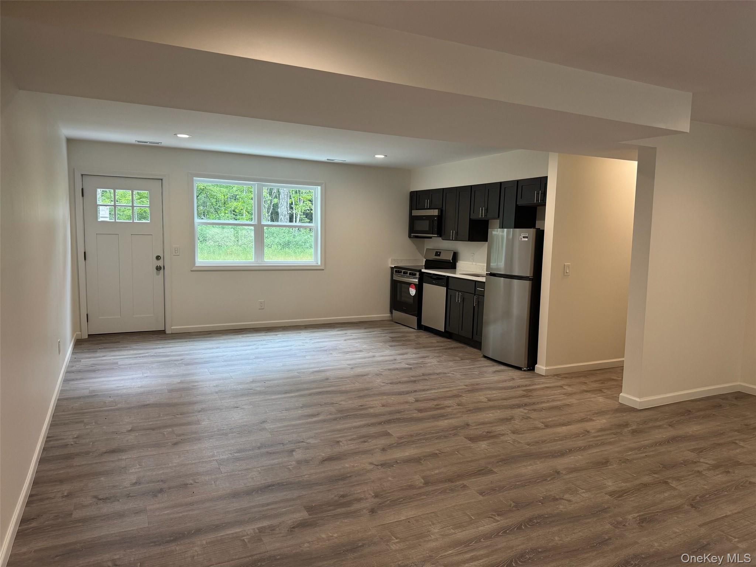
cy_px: 284
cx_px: 378
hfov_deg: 71.6
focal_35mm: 24
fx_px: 524
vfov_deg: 56.8
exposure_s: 1/120
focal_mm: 6.76
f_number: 1.78
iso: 160
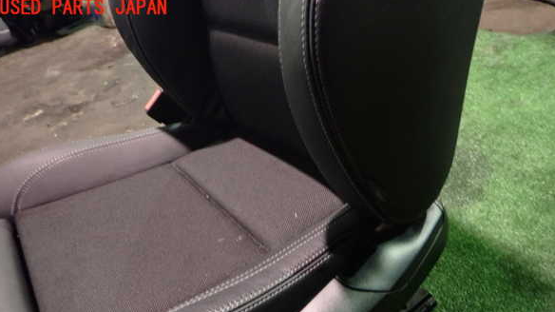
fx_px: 412
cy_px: 210
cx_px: 279
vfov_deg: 40.9
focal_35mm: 28
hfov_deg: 67.9
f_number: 2
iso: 800
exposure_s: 1/20
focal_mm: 4.5
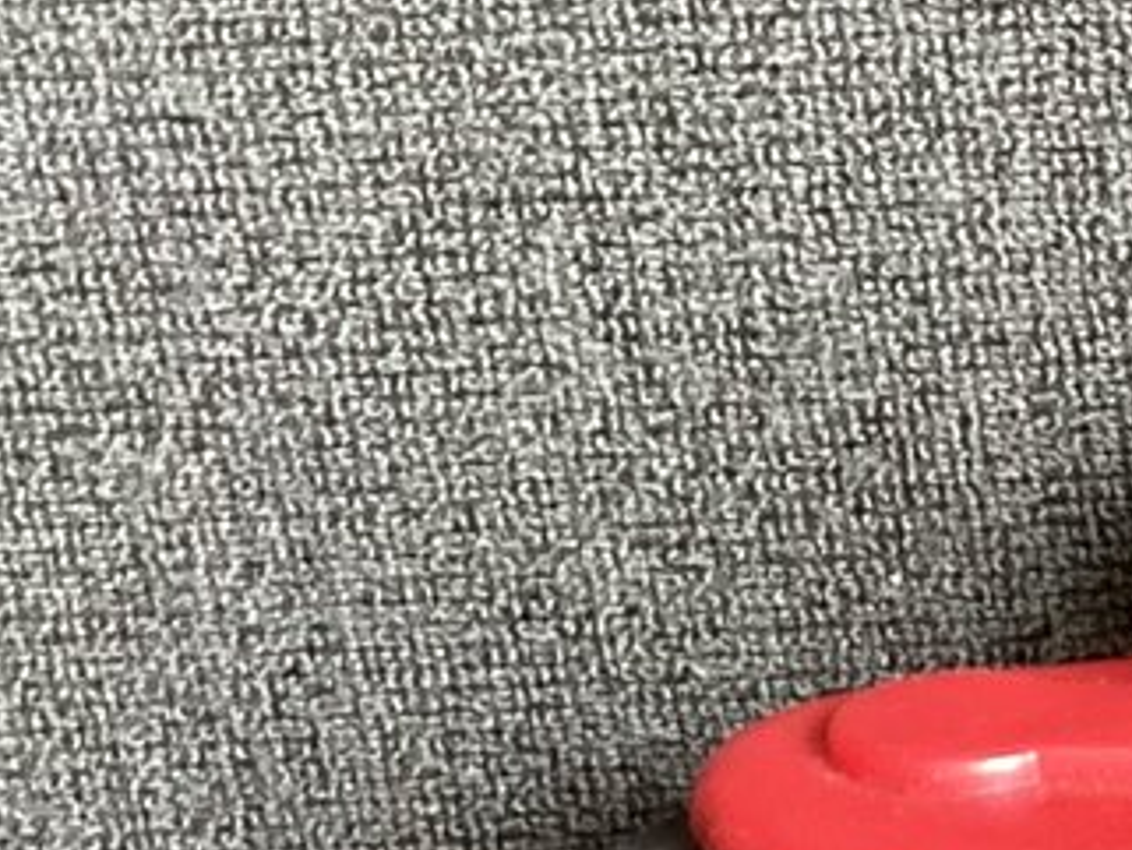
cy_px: 1247
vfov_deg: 9.9
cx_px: 2216
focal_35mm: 146
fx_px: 4776
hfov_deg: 12.1
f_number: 2.4
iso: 160
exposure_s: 1/50
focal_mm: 3.3
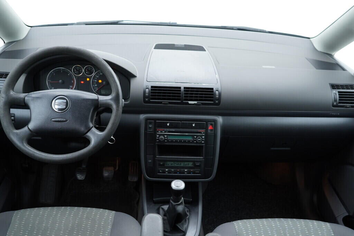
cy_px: 118
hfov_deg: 53.1
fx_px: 354
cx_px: 177
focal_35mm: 36
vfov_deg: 36.9
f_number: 2.8
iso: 250
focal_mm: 24
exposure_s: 1/40
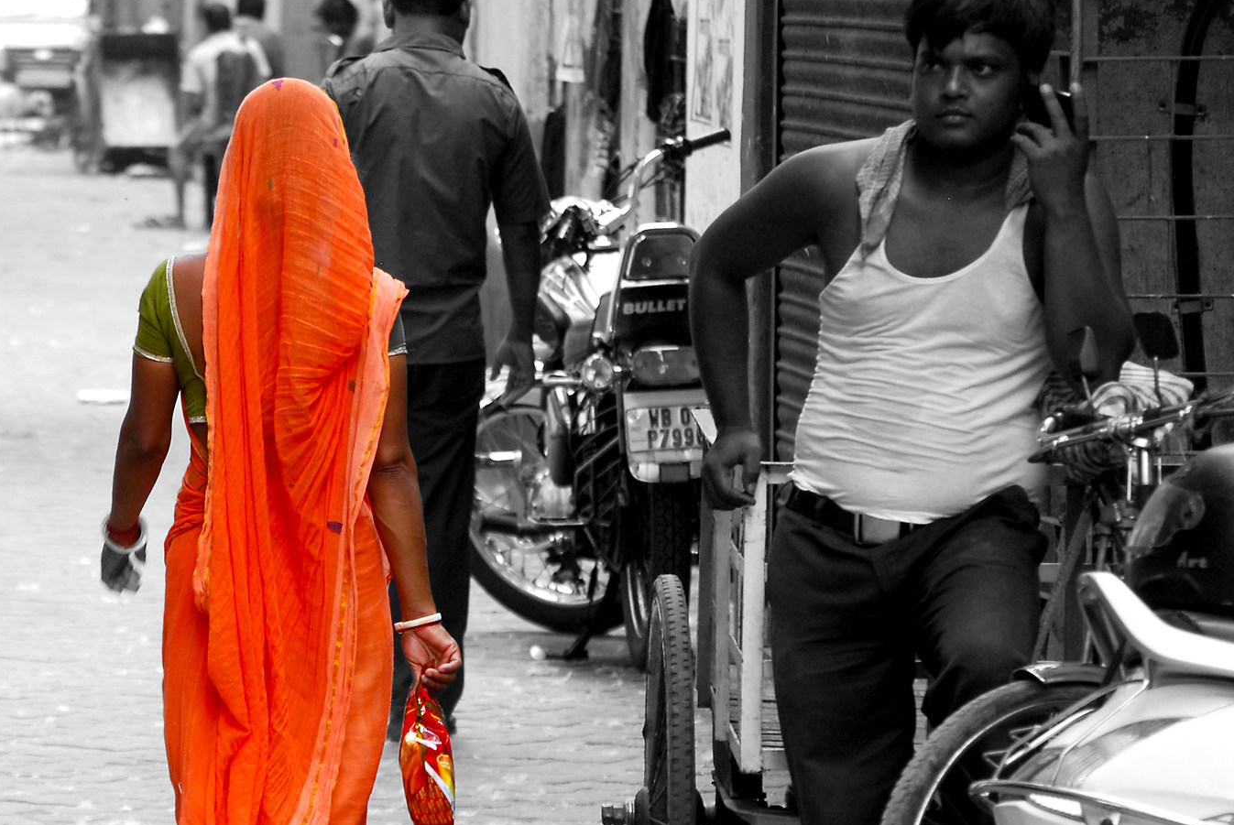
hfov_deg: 7.0
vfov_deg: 4.7
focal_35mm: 294
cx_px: 215
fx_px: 10087
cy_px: 562
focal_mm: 110
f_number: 4.8
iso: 280
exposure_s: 1/125
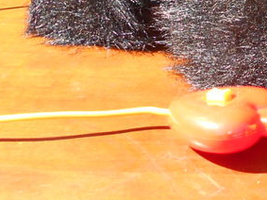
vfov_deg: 15.2
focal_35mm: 92
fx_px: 709
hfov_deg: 19.5
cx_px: 357
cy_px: -67
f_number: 3.2
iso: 80
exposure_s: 1/160
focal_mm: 4.6
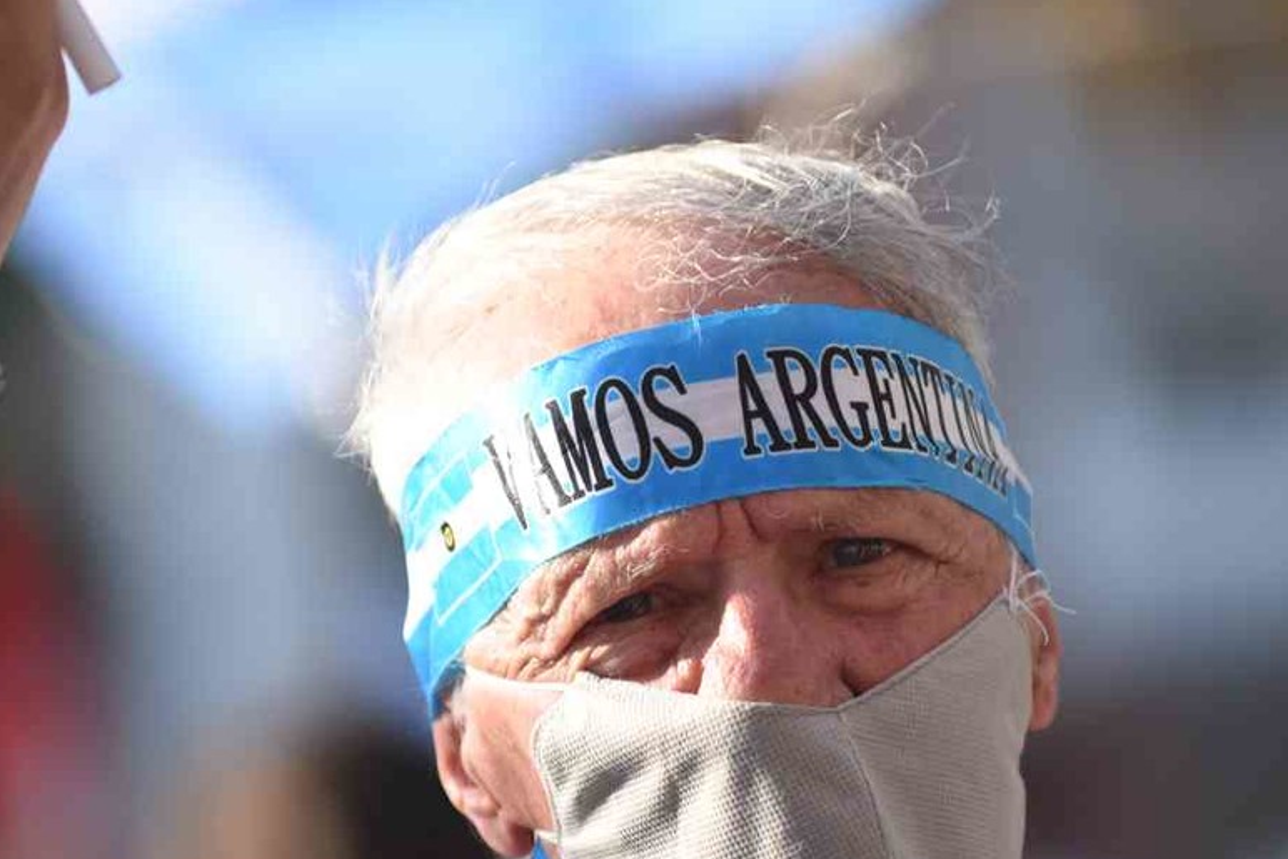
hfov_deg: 6.1
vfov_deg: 4.1
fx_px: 12094
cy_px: 480
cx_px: 722
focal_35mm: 338
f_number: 4
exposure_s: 1/640
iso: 200
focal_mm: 200
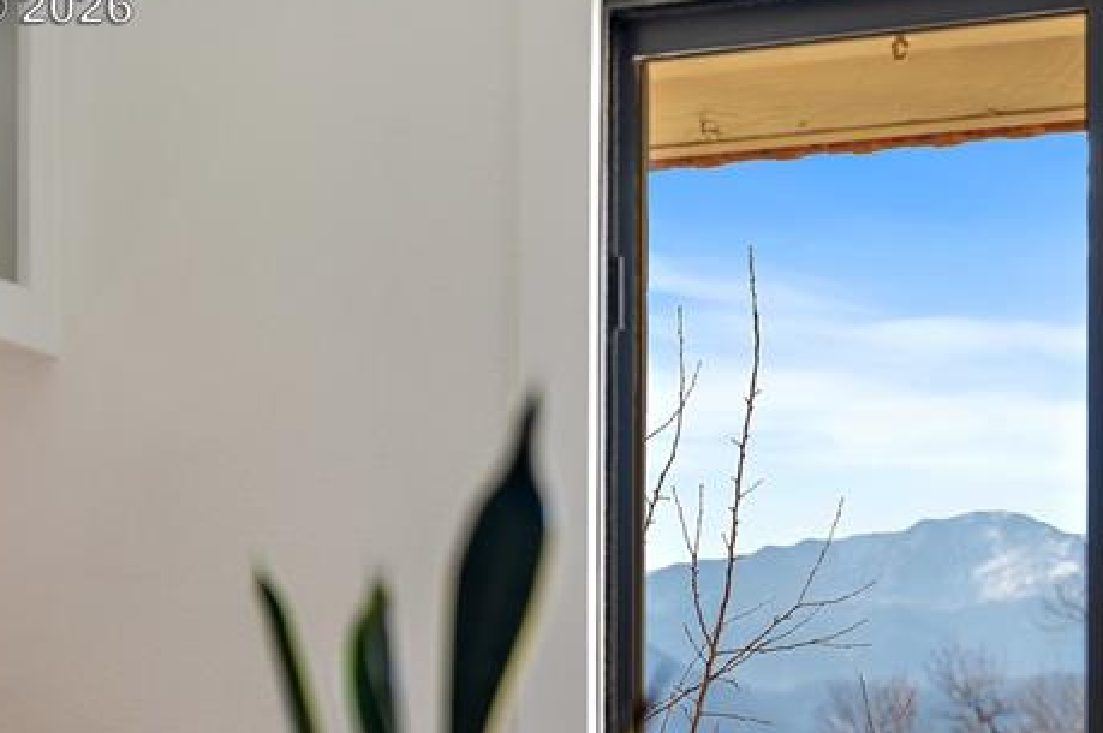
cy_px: 711
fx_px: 2938
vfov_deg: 14.0
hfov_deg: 21.0
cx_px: 892
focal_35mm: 96
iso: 100
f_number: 2.8
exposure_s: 1/125
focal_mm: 43
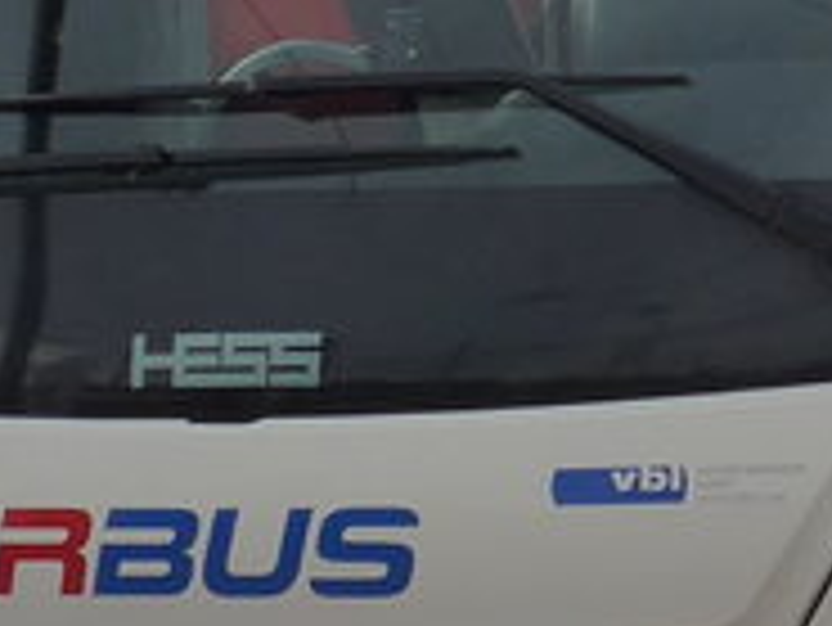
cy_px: -500
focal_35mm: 317
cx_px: 1466
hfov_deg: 6.1
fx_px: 7624
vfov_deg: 4.6
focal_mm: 10.1
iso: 125
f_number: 3.2
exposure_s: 1/500
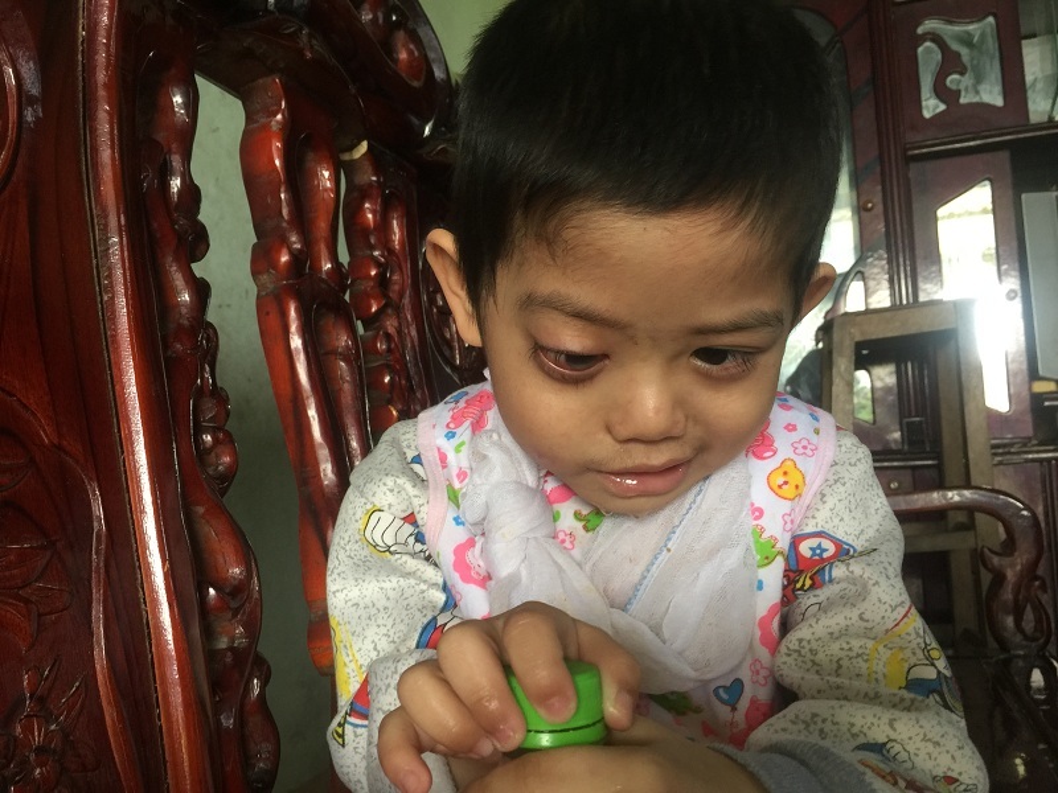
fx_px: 886
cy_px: 396
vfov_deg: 48.2
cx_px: 529
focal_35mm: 29
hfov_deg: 61.7
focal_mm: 4.15
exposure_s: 1/17
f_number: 2.2
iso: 50
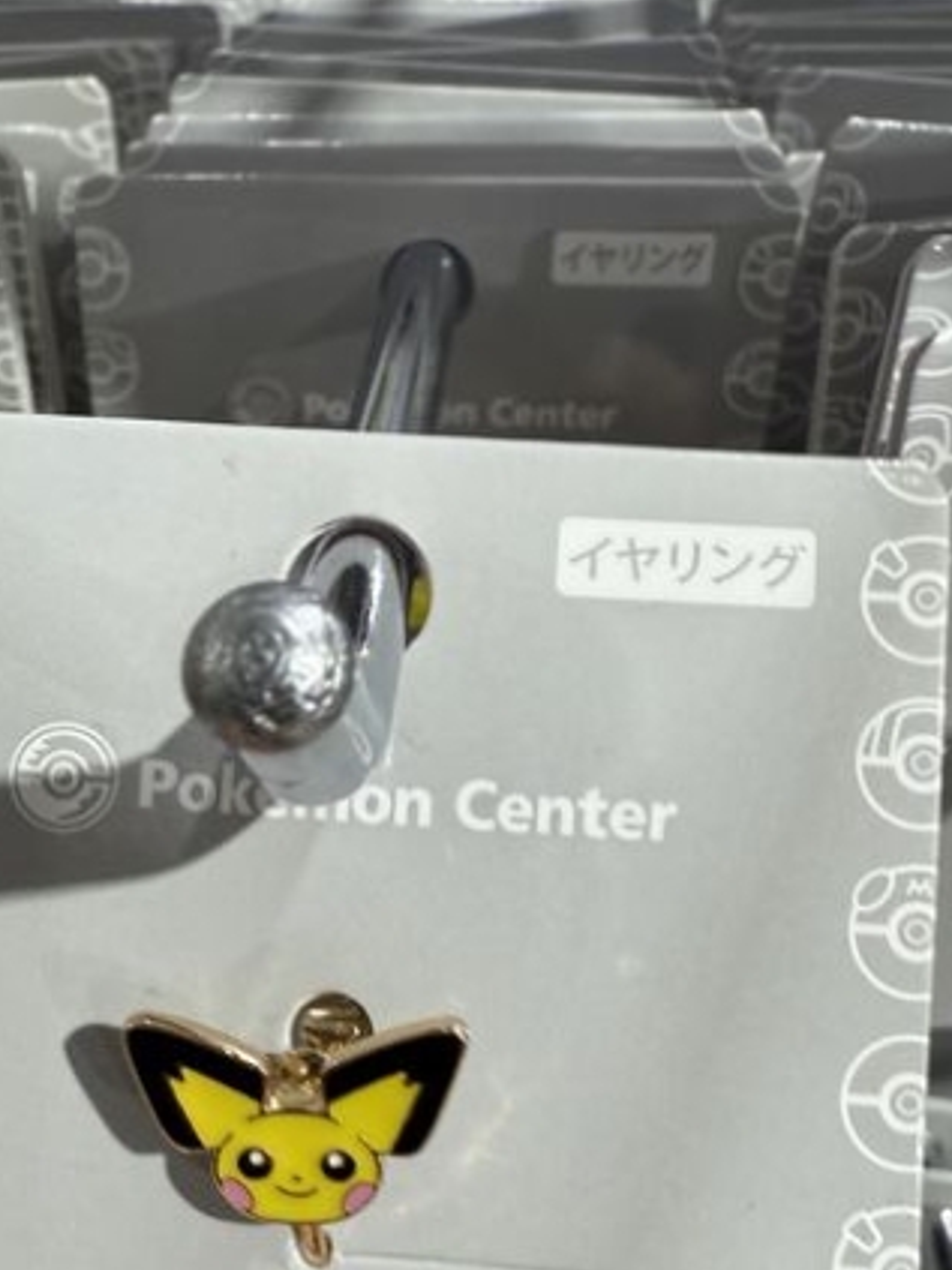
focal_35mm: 37
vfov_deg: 48.7
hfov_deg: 38.2
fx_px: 1357
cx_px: 323
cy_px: 907
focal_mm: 2.22
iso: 50
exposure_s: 1/99
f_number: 2.2
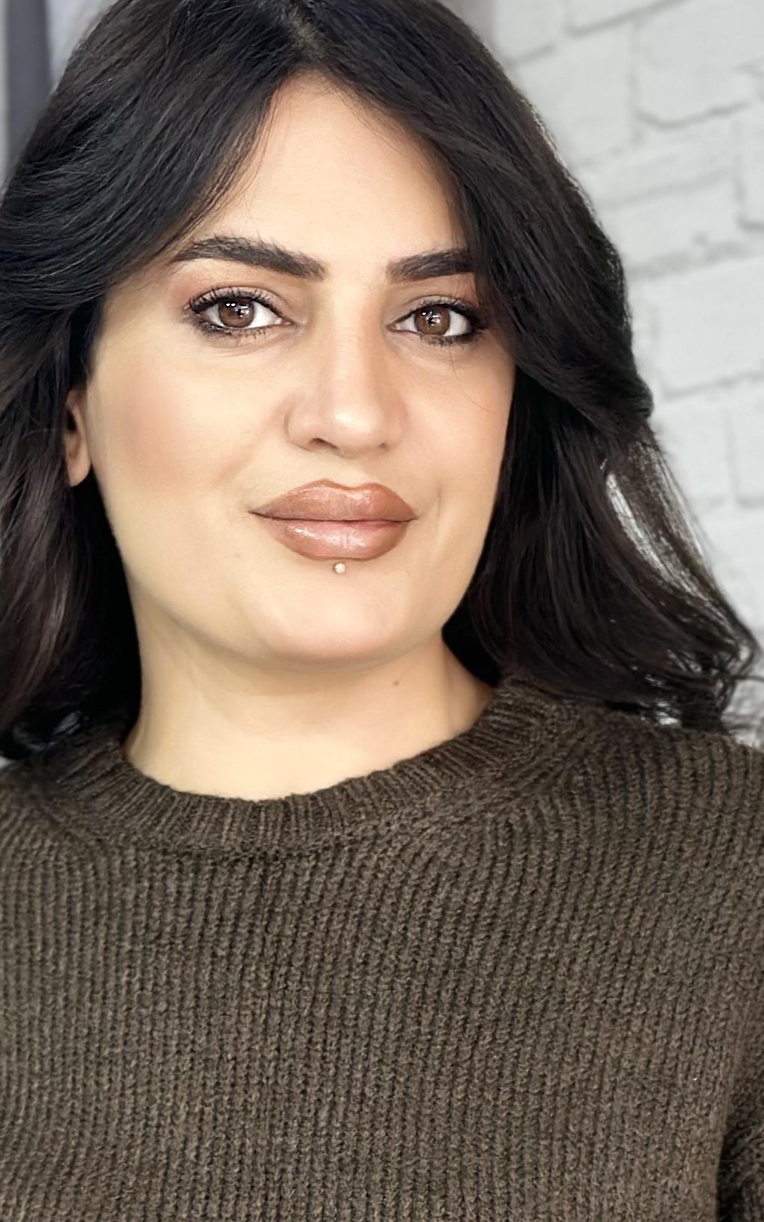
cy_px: 1226
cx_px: 377
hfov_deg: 10.5
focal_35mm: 125
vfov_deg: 16.4
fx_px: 4163
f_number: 1.78
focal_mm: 6.86
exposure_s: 1/100
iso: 64
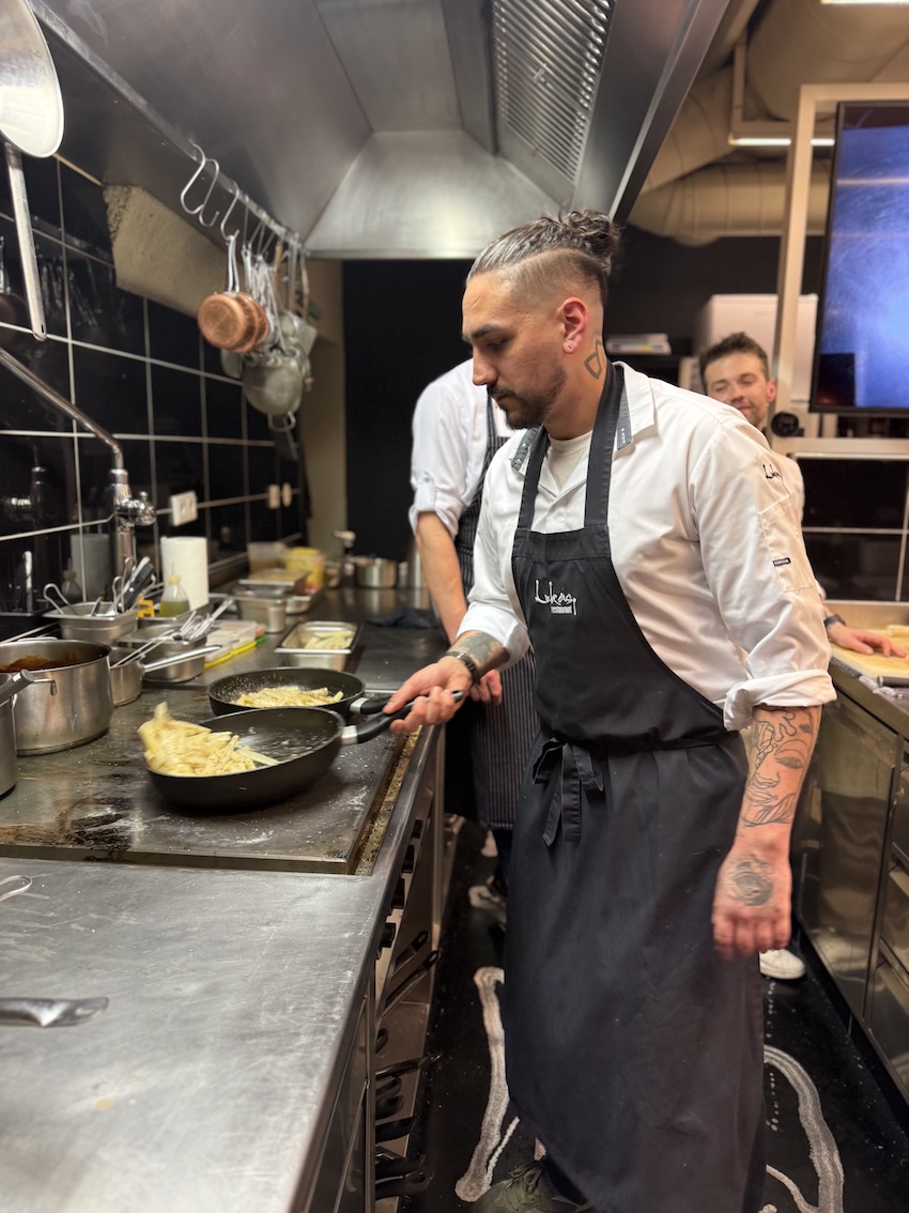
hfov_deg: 56.8
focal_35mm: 24
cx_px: 454
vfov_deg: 71.6
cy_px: 606
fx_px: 841
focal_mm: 6.76
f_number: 1.78
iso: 160
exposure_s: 1/50
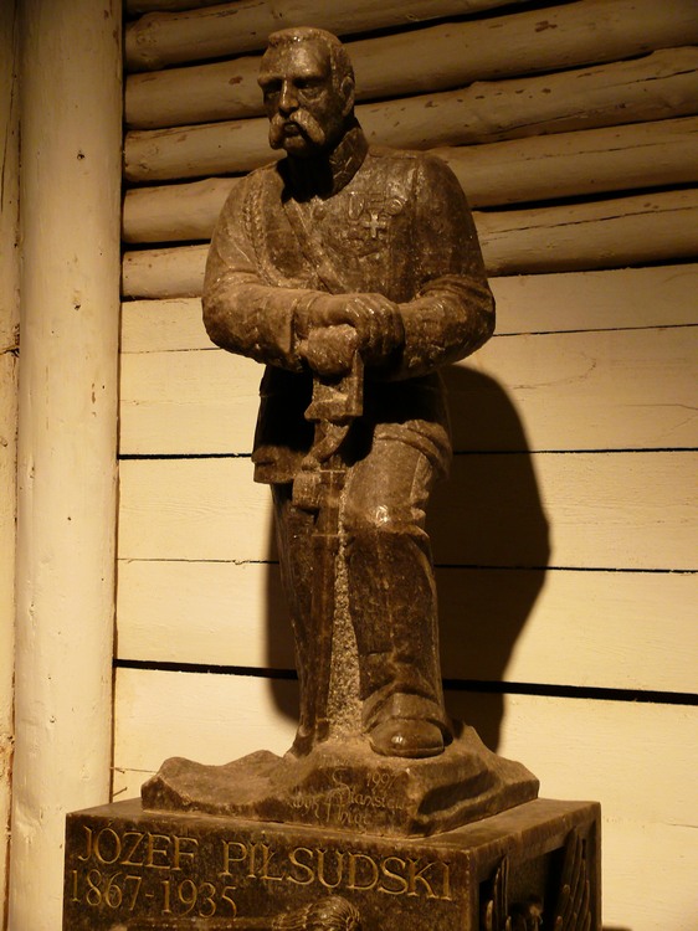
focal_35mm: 65
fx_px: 1749
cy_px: 466
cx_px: 349
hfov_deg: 22.6
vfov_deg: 29.8
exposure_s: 1/6
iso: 200
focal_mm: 13.8
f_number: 3.2
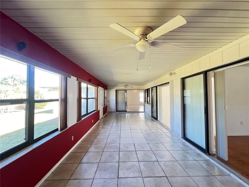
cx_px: 124
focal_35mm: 13
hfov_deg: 106.2
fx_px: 94
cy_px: 94
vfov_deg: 89.9
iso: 200
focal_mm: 1.57
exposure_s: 1/99
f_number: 1.8
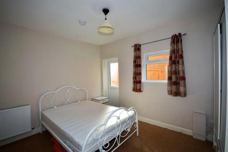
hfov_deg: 100.4
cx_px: 114
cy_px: 76
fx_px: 95
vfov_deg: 77.3
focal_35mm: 15
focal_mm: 10
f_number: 5
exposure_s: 1/100
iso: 400
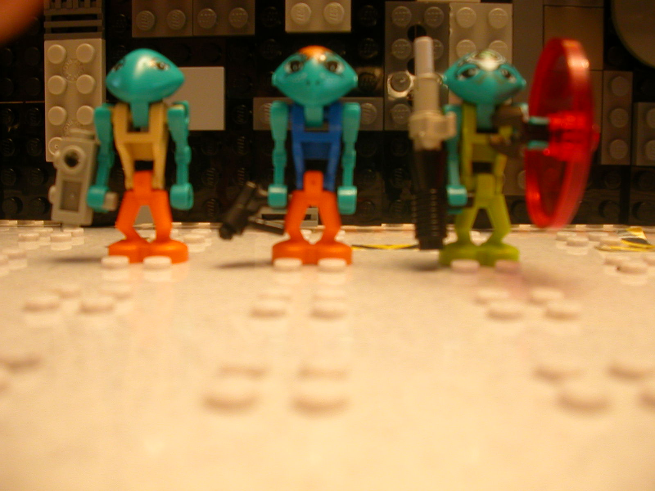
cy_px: 246
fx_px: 700
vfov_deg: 38.7
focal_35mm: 37
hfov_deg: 50.1
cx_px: 328
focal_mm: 5.6
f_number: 2.7
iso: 100
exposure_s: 1/6
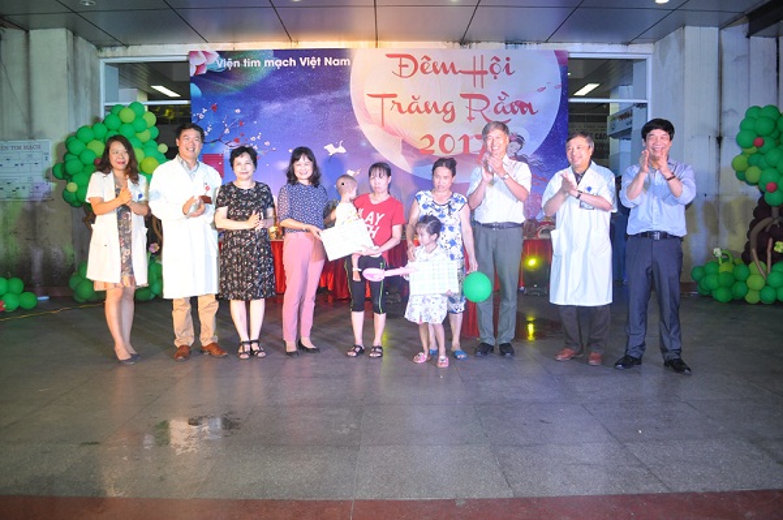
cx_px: 392
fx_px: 586
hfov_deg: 67.5
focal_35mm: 27
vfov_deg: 47.8
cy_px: 260
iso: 800
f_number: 4
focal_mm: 18
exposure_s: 1/80
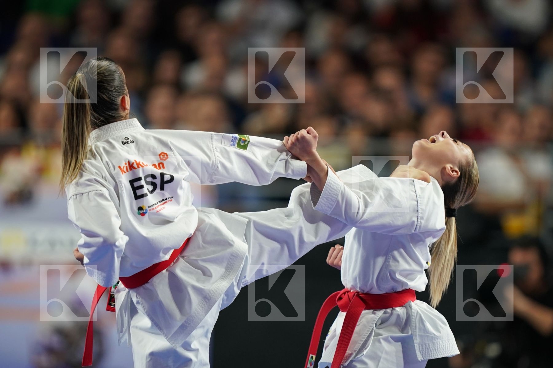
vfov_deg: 2.3
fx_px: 9216
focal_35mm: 600
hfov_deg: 3.4
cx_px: 276
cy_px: 184
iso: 1000
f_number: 2.8
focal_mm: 400
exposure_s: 1/500
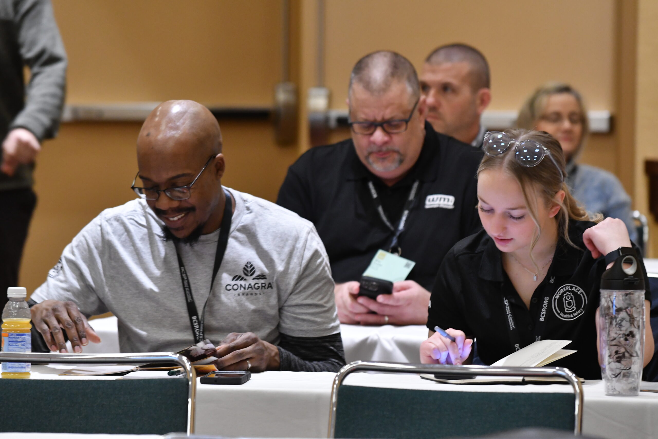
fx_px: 4935
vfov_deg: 5.1
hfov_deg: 7.6
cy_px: 220
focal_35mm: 270
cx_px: 329
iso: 2000
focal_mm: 180
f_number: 4.5
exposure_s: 1/80
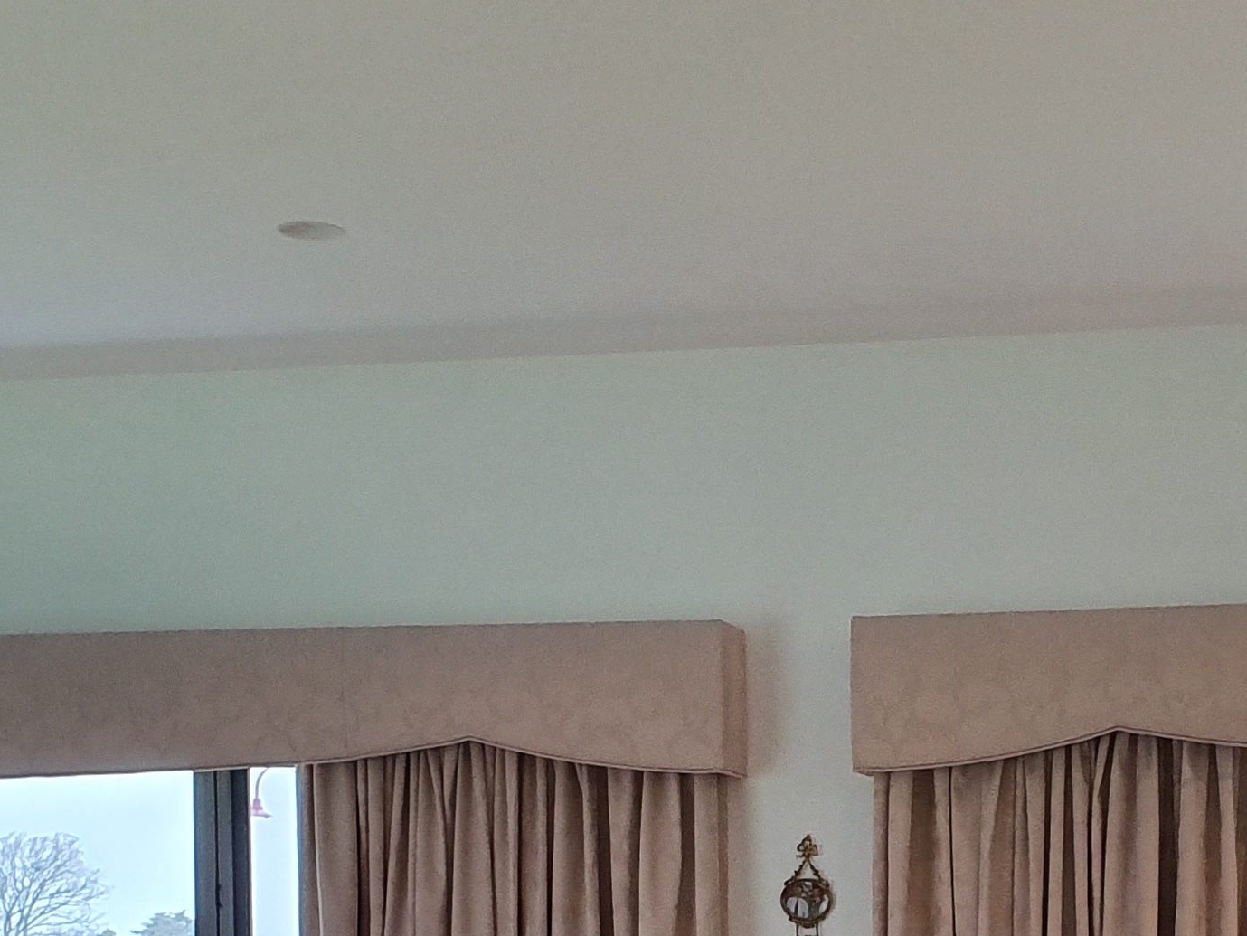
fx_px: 2739
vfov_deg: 18.3
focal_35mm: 76
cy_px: 1158
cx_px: 989
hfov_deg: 25.2
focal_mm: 4.32
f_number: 2.4
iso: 125
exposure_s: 1/100
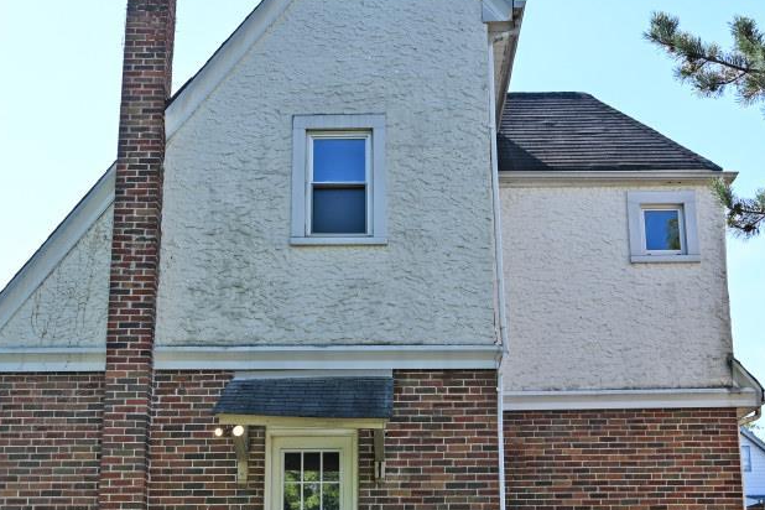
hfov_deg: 38.8
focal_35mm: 51
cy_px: 363
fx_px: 1084
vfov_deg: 26.2
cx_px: 342
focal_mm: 21
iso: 125
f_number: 5.6
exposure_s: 1/250
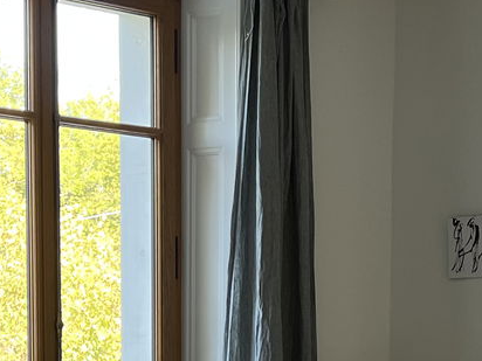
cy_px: 408
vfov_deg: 14.3
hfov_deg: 19.4
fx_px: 1406
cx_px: 245
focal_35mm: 101
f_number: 1.5
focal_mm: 5.7
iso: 100
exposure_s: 1/121
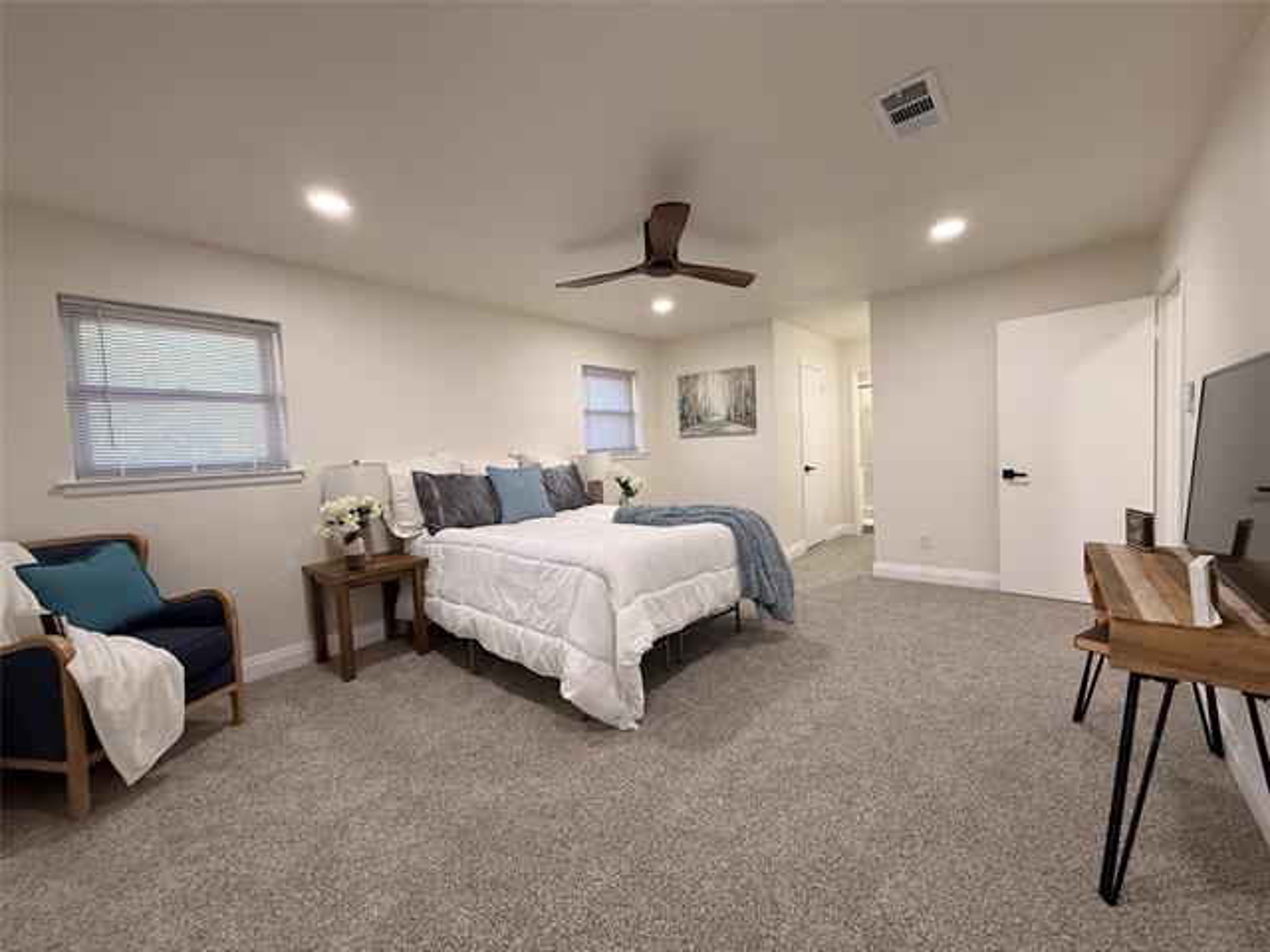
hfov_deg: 102.1
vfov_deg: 85.7
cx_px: 635
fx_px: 514
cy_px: 476
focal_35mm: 14
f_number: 2.2
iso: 250
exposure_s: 1/120
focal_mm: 2.22
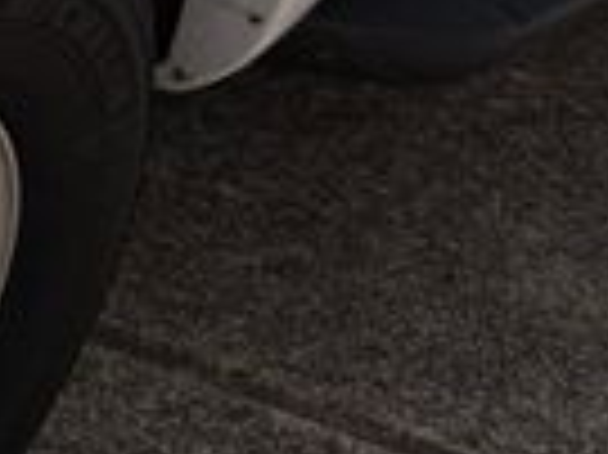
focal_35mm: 123
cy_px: -265
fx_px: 2158
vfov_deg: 11.4
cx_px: -730
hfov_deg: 13.1
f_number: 1.6
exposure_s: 1/10101
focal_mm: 5.96
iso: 50
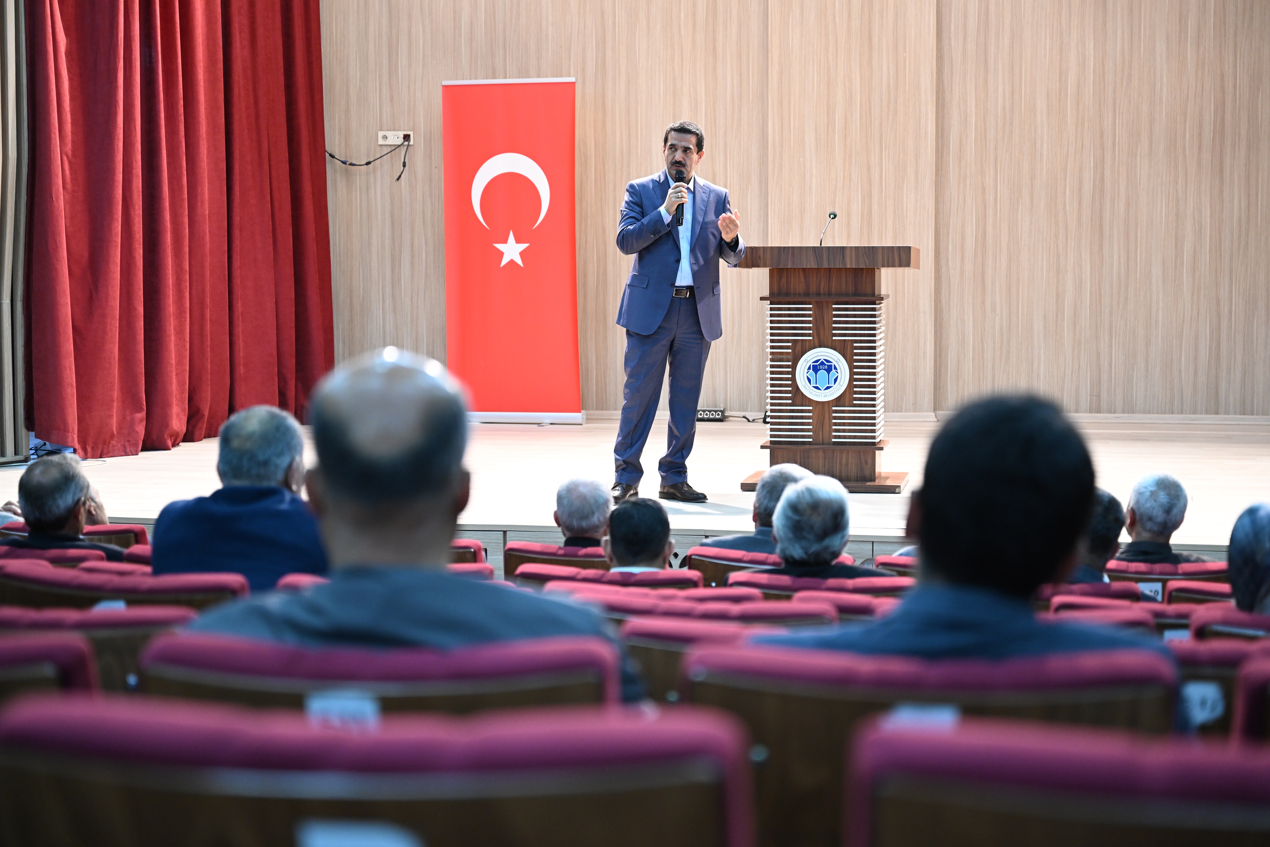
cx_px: 635
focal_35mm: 70
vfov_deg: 19.5
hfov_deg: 28.8
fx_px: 2469
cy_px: 424
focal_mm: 70
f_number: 2.8
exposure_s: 1/40
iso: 1600
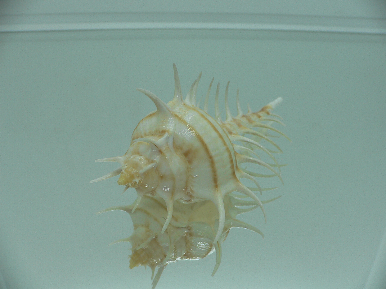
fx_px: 390
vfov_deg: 40.7
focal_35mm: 35
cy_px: 144
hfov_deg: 52.6
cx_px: 193
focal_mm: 4.6
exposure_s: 1/80
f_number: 2.8
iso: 80
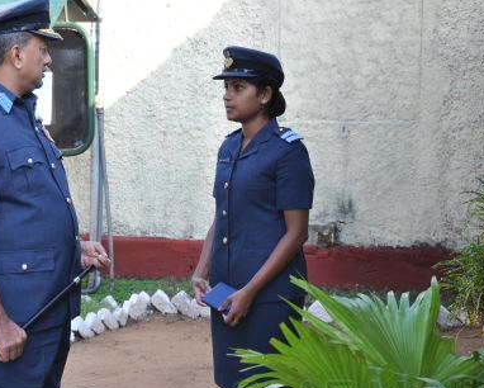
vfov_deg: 20.4
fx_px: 1075
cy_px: 189
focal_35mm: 75
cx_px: 141
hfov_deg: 25.2
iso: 200
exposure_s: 1/125
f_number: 5.6
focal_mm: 34
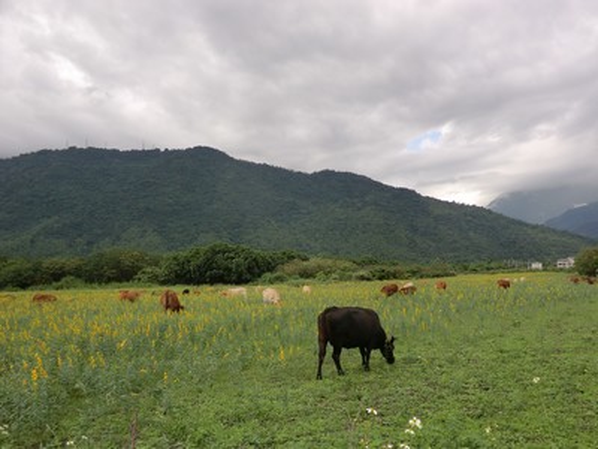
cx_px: 299
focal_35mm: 29
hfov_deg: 61.7
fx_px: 501
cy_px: 224
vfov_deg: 48.2
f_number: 3.5
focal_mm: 5.2
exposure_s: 1/640
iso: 64
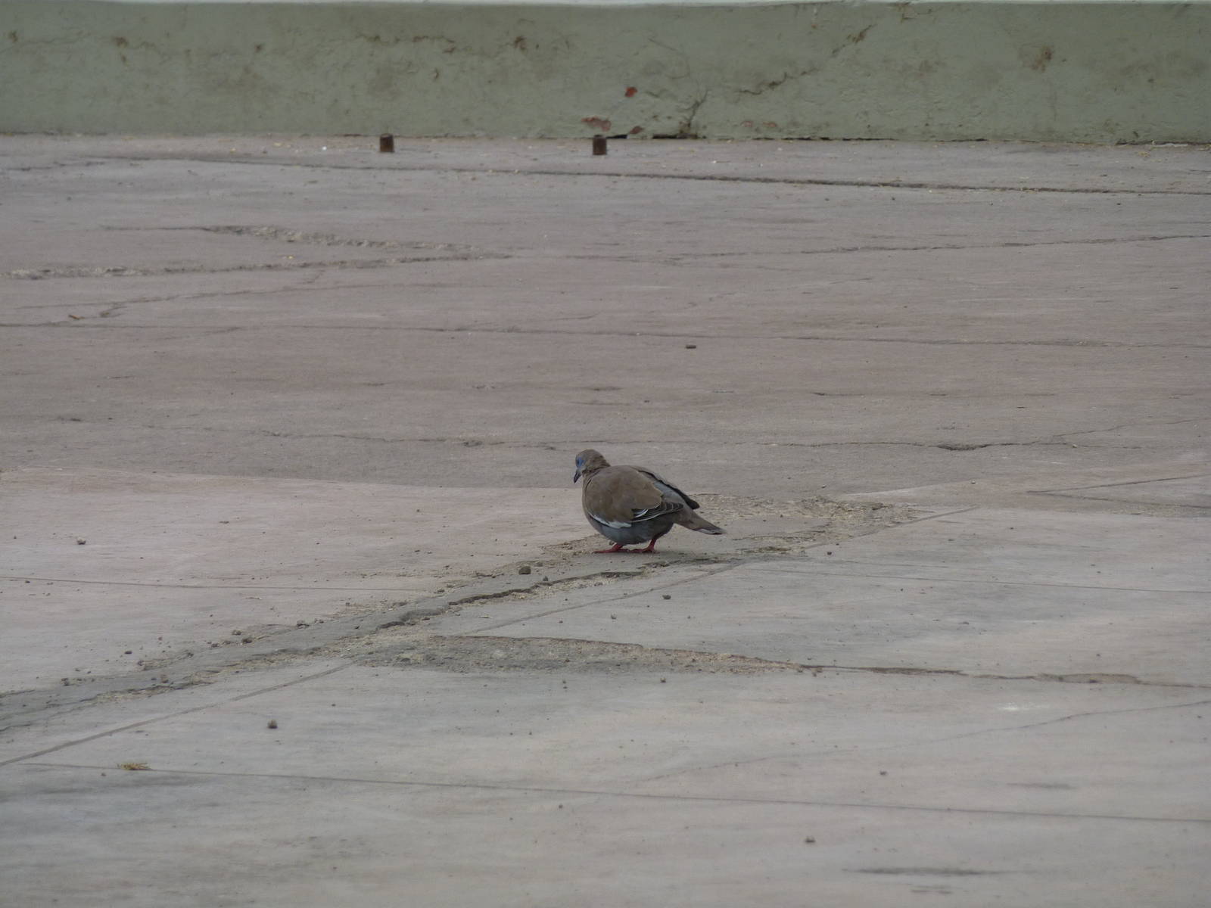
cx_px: 606
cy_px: 454
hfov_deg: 6.6
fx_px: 10495
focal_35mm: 300
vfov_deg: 5.0
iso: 80
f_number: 4.9
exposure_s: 1/250
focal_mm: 49.2
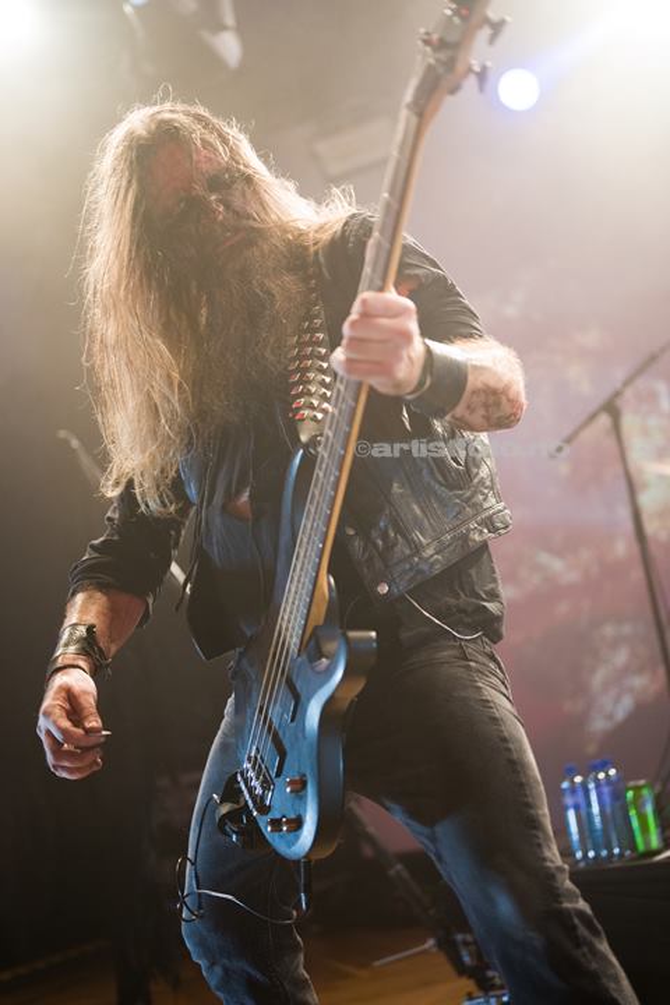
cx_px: 335
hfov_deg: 27.0
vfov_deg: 39.6
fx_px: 1396
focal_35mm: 50
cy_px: 502
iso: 2500
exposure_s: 1/400
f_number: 2
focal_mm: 50
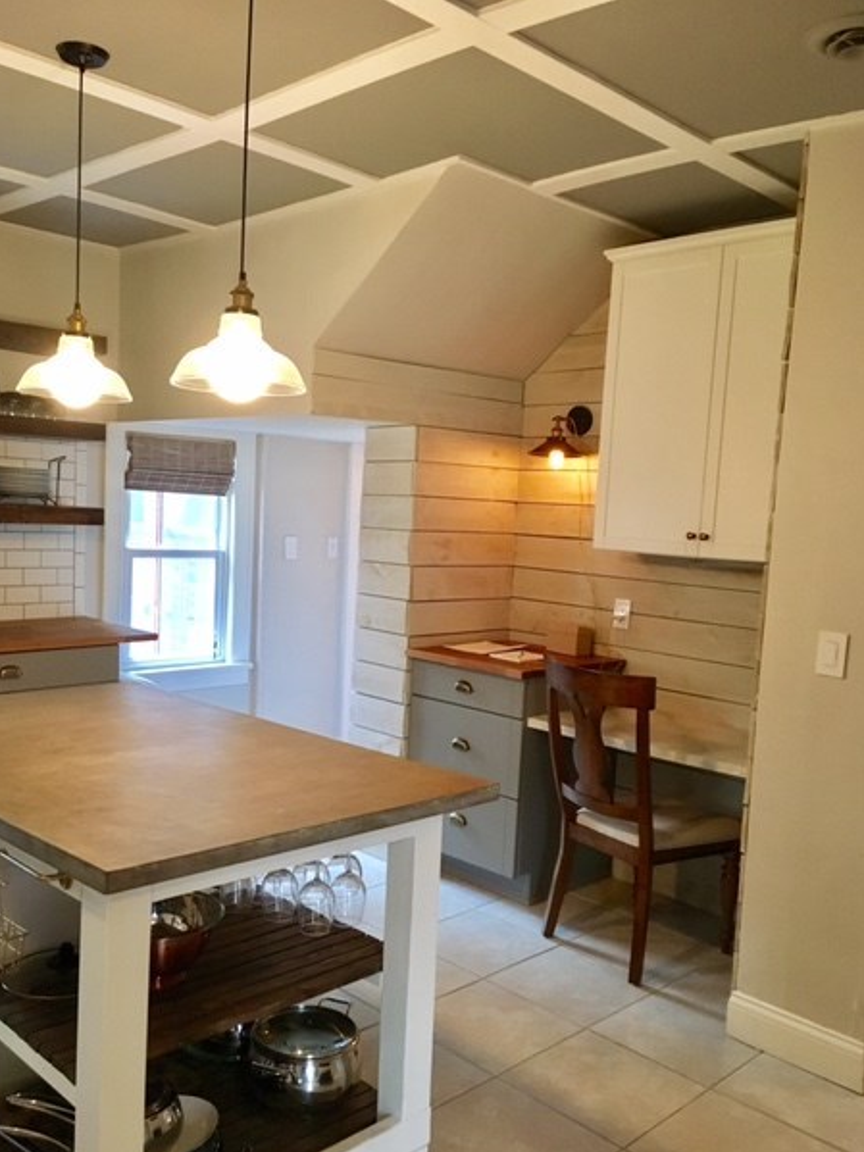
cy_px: 614
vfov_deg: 58.3
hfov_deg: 45.4
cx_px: 410
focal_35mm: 31
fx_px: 1032
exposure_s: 1/30
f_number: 2.2
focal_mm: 4.15
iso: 200
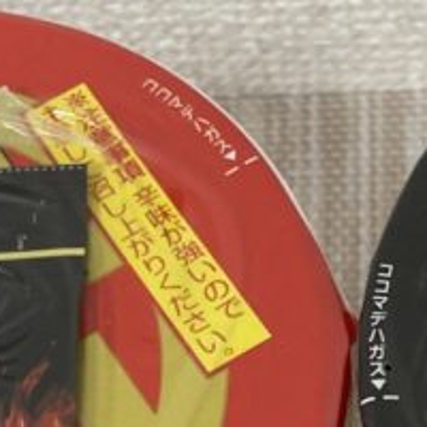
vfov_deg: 13.5
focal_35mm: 127
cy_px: 444
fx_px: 1772
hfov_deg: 13.7
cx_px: 348
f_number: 1.8
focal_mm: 3.99
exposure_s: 1/59
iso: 125
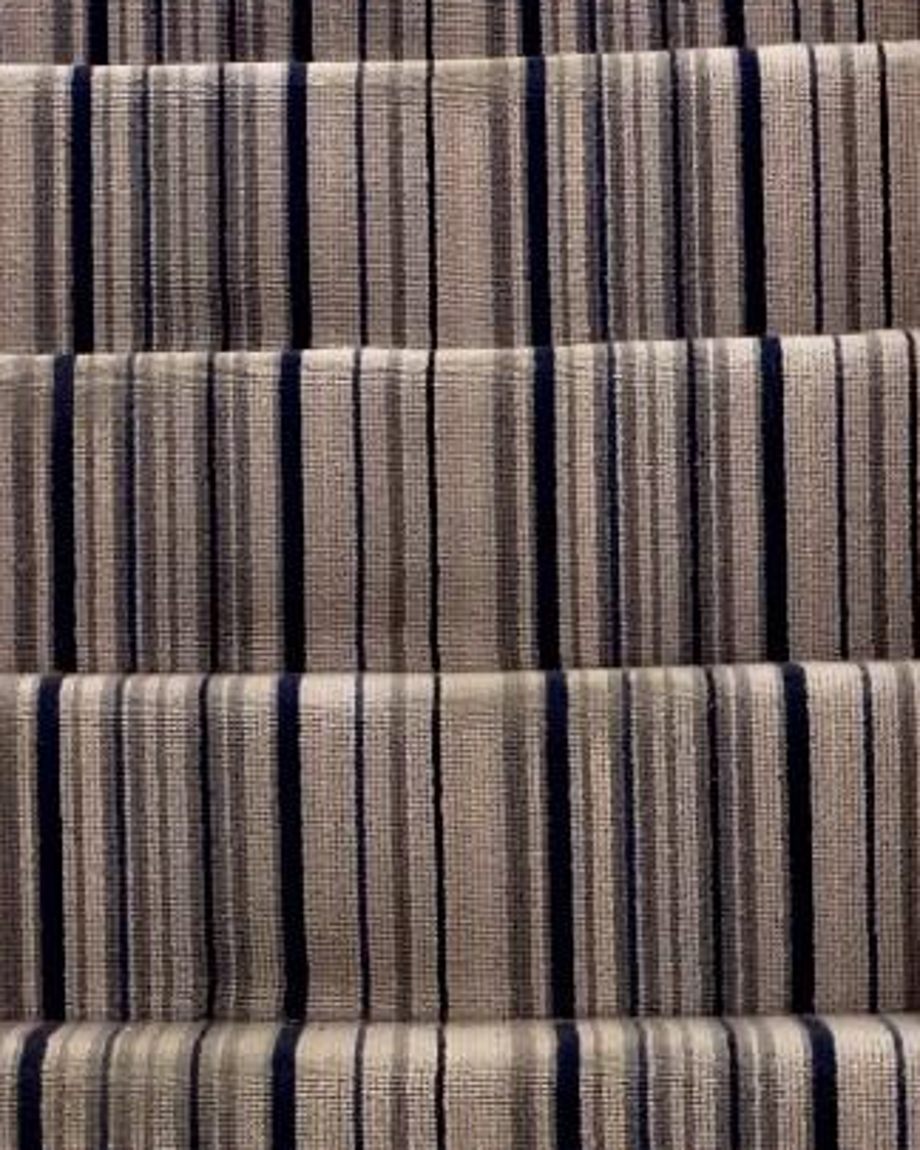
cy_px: 417
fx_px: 6467
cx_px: 199
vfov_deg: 10.2
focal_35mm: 190
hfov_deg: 8.1
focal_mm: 9
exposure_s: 1/50
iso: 500
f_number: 2.8
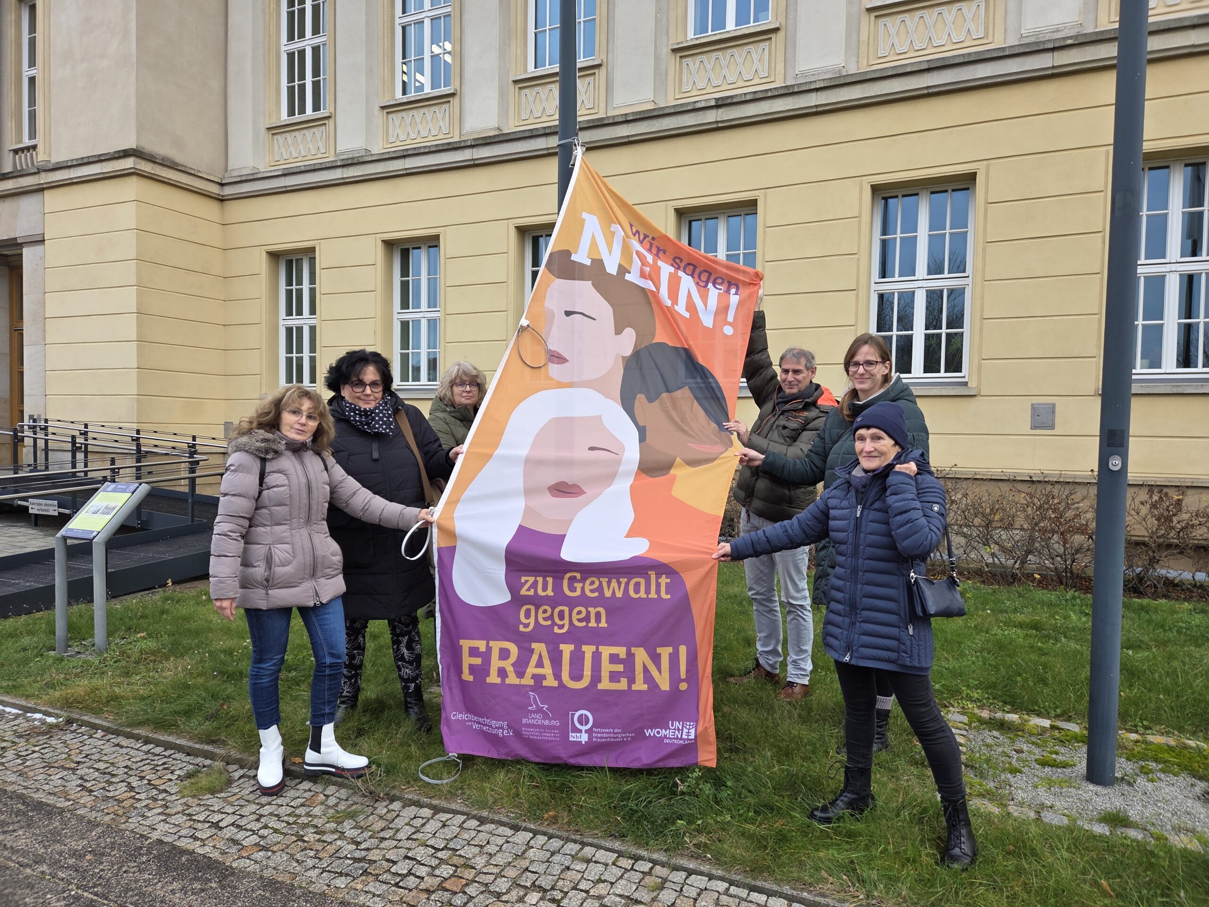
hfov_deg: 73.9
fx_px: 803
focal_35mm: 23
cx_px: 604
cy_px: 454
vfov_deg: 58.9
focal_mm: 5.4
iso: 80
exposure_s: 1/671
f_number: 1.8
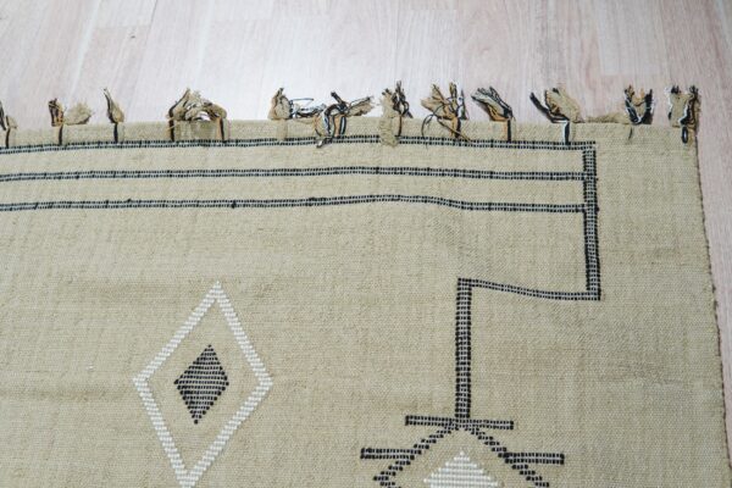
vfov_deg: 29.9
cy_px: 244
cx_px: 366
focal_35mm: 45
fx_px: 915
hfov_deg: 43.6
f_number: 5
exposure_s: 1/160
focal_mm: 30
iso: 500
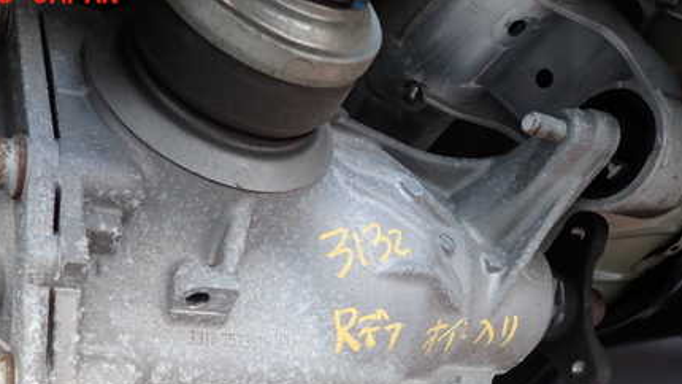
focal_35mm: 38
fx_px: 687
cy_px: 330
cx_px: 306
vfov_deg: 30.1
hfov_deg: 52.7
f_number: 2
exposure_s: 1/50
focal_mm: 4.5
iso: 200
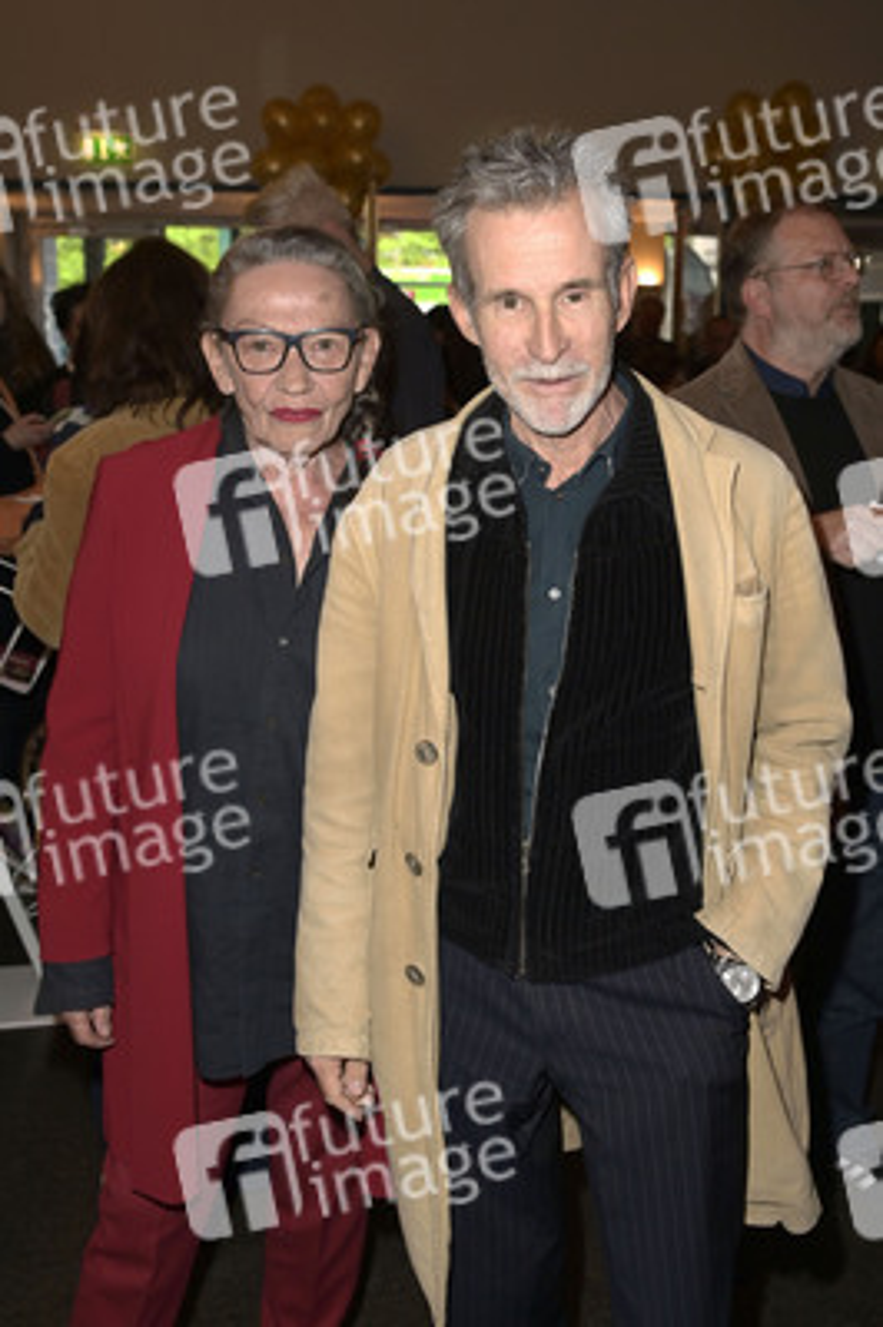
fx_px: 1253
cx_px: 442
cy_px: 664
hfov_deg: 38.8
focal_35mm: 34
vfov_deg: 55.8
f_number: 5
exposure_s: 1/80
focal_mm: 34
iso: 640
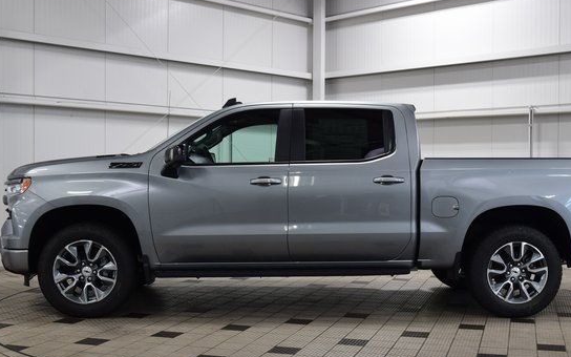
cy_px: 208
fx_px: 756
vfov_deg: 26.5
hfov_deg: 41.3
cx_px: 314
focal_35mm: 49
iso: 400
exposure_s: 1/20
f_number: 6.3
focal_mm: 27
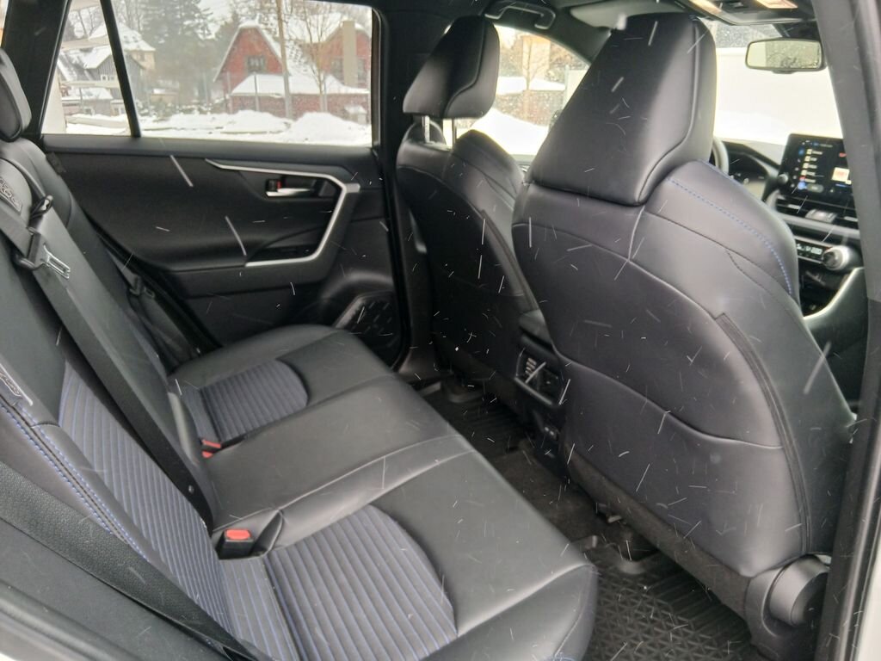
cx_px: 440
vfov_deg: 53.1
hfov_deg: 67.3
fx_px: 662
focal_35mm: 26
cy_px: 330
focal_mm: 3.98
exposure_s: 1/50
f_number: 1.8
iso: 200
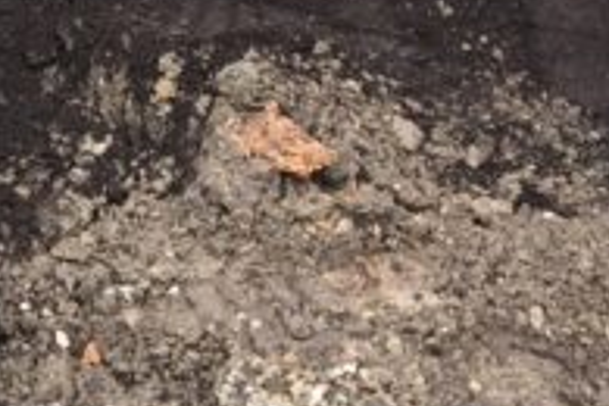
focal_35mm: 158
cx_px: -331
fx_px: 2673
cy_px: -646
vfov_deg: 7.9
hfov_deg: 12.3
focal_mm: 4.15
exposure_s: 1/100
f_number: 2.2
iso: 32
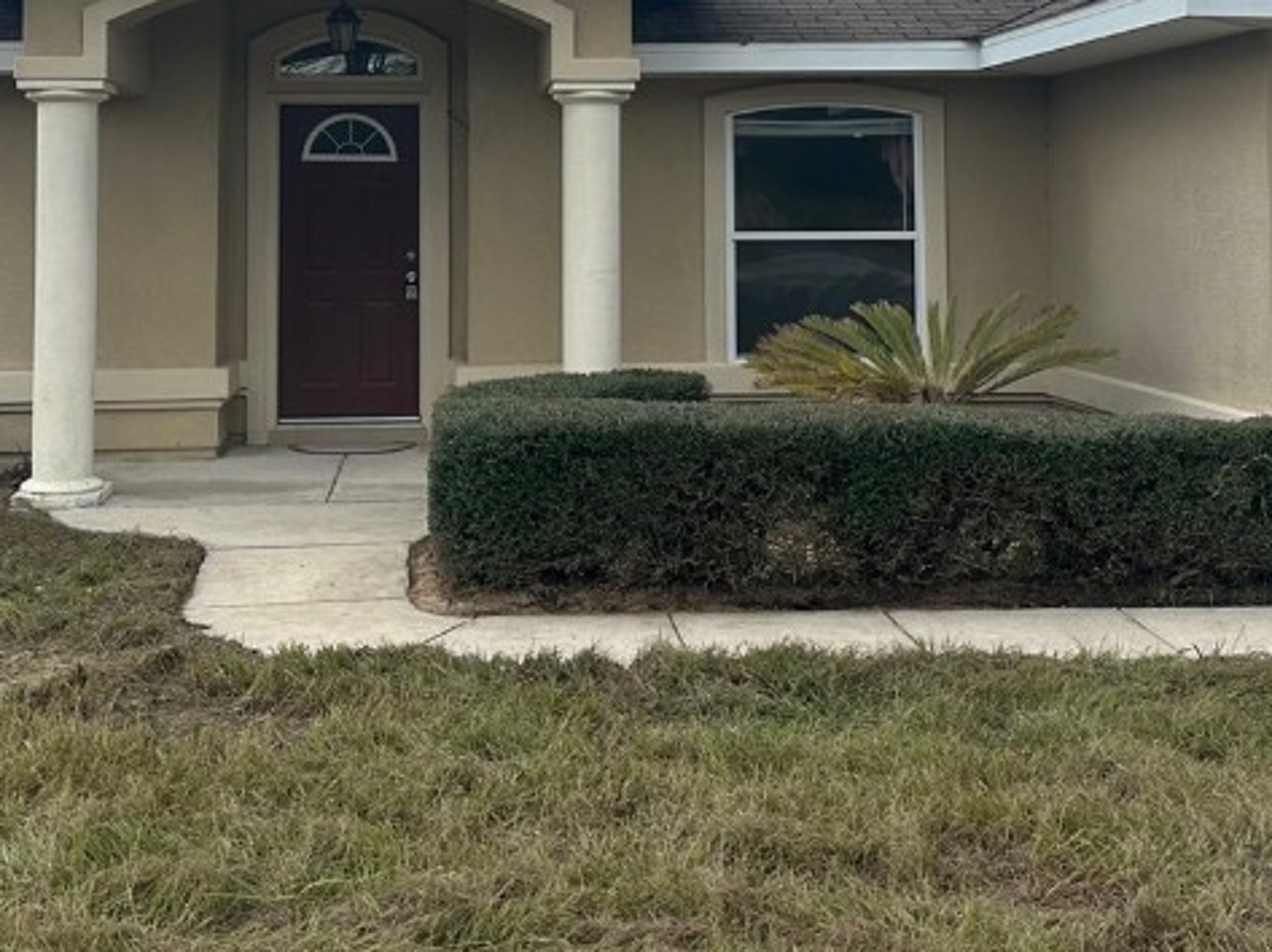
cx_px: 546
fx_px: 1909
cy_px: 102
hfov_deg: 36.8
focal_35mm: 52
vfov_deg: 27.1
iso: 80
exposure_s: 1/5000
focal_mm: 6.86
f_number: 1.78
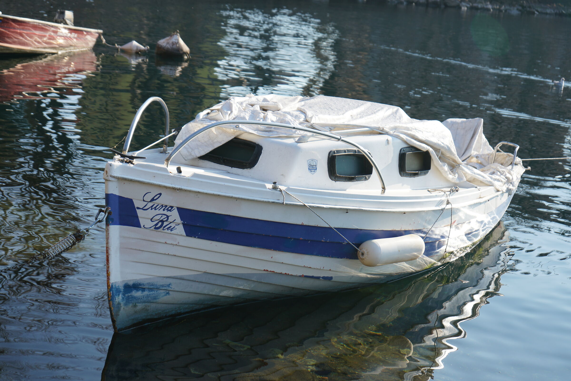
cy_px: 190
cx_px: 286
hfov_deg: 28.8
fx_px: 1110
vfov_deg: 19.5
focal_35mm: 70
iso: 100
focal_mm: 70
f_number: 5.6
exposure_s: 1/250
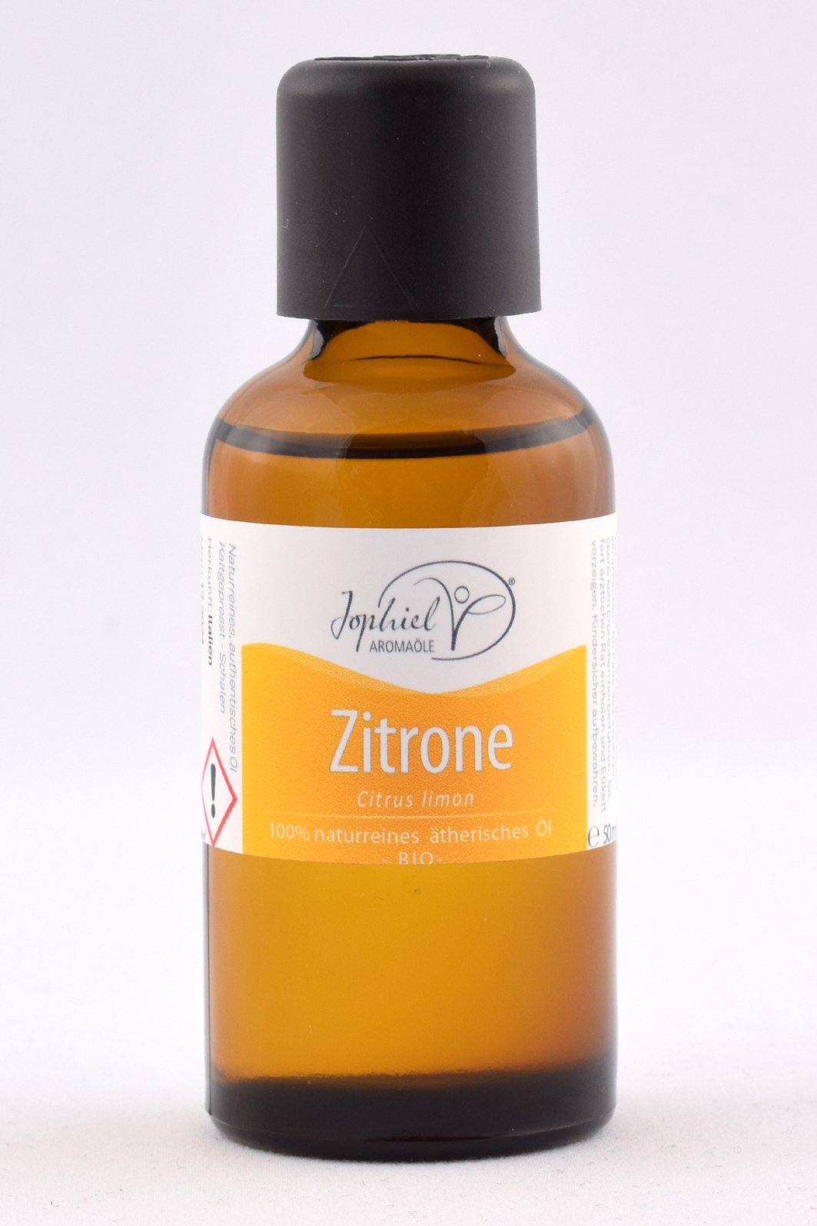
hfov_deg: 16.5
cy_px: 613
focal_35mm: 82
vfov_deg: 24.6
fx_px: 2809
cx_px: 408
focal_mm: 55
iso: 200
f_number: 11
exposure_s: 1/125
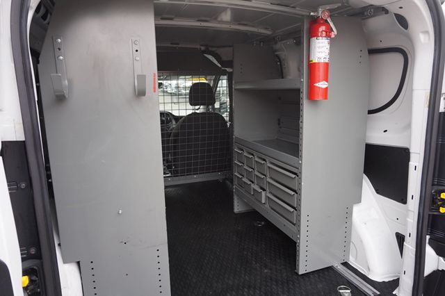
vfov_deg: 53.1
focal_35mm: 24
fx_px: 297
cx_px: 222
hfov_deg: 73.8
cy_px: 148
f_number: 4
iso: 100
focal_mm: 16
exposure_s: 1/60
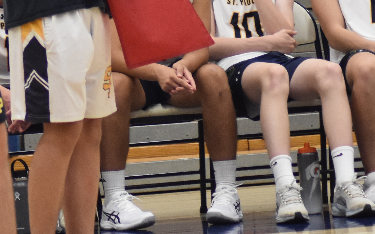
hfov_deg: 4.0
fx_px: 5305
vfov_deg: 2.5
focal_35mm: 519
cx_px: 6
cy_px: -172
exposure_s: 1/250
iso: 1800
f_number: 4
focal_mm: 100
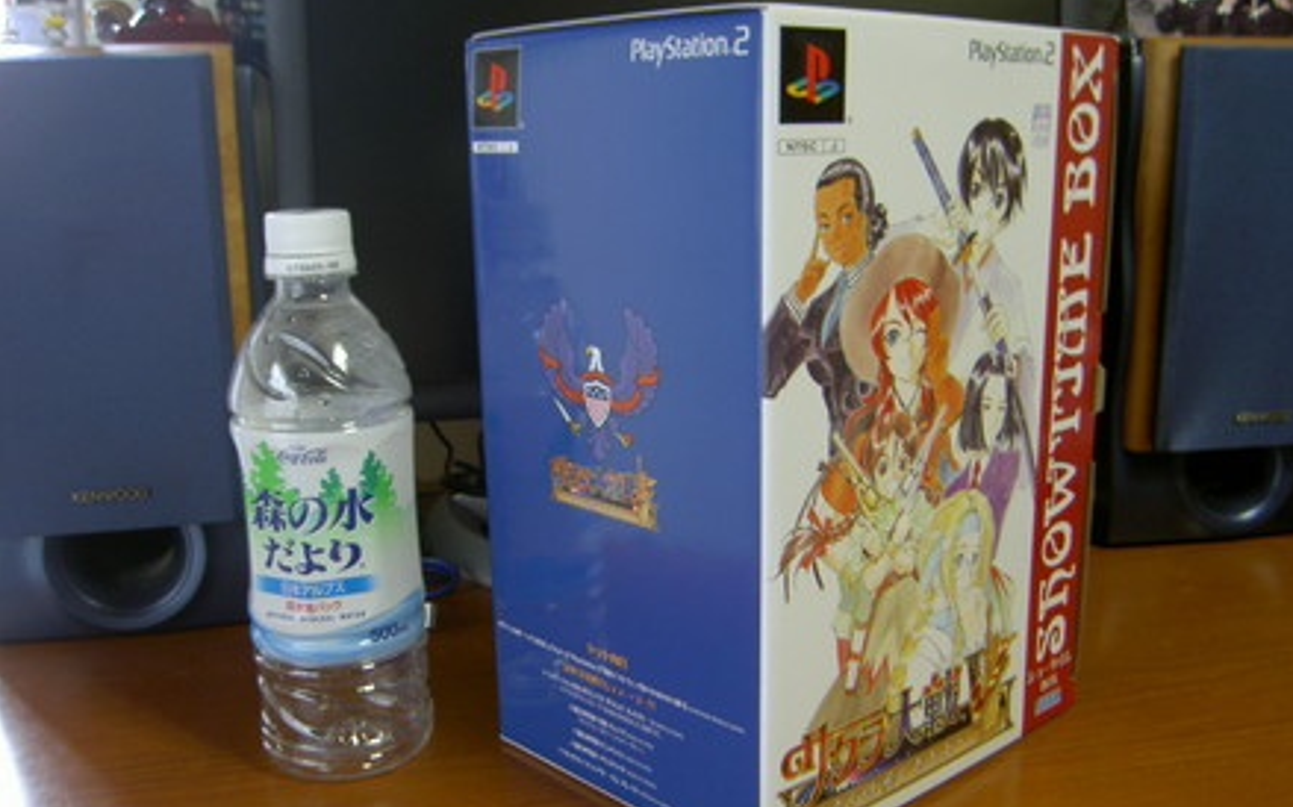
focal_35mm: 37
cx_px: 660
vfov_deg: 34.4
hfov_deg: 52.8
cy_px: 442
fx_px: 1303
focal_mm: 5.6
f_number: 2.8
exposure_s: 1/8
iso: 50
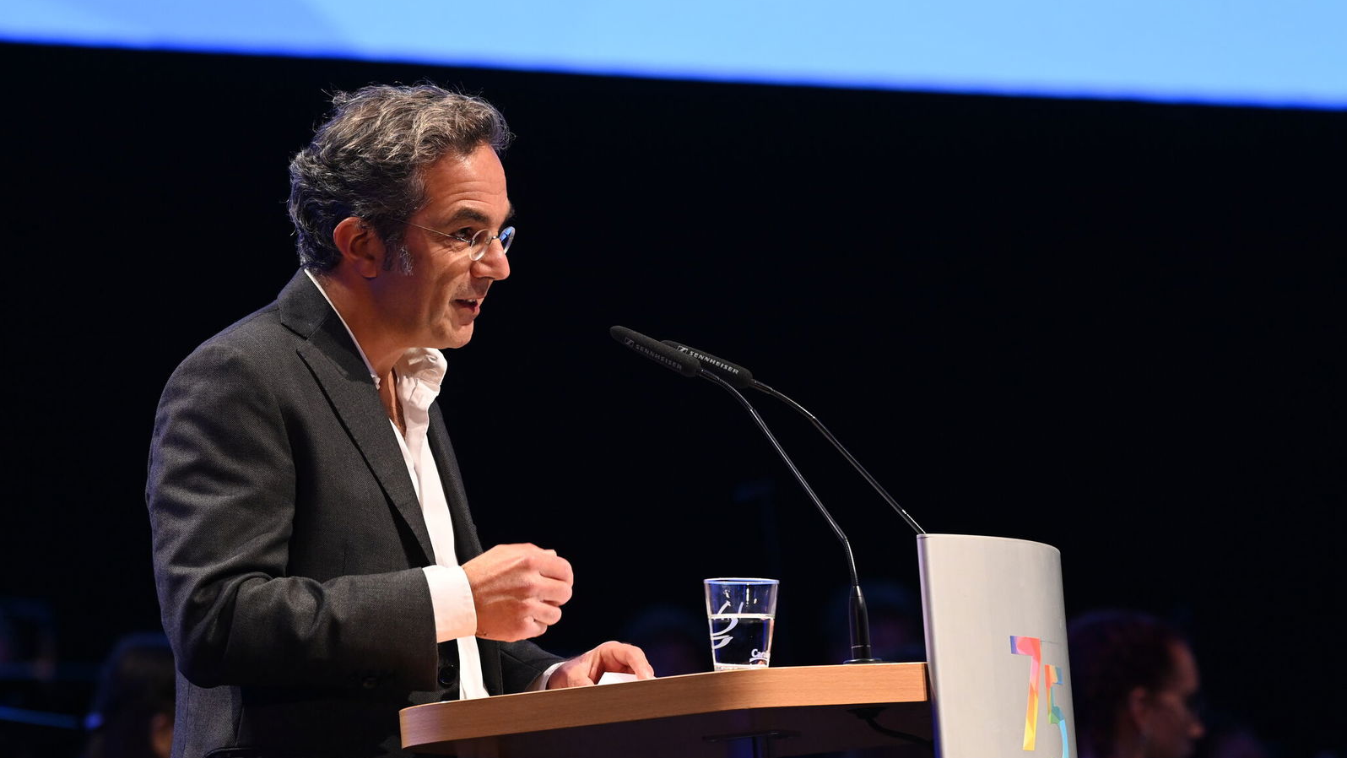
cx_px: 674
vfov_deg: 4.5
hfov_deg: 7.9
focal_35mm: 273
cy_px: 437
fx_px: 9751
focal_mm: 260
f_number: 5.6
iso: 4000
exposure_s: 1/200
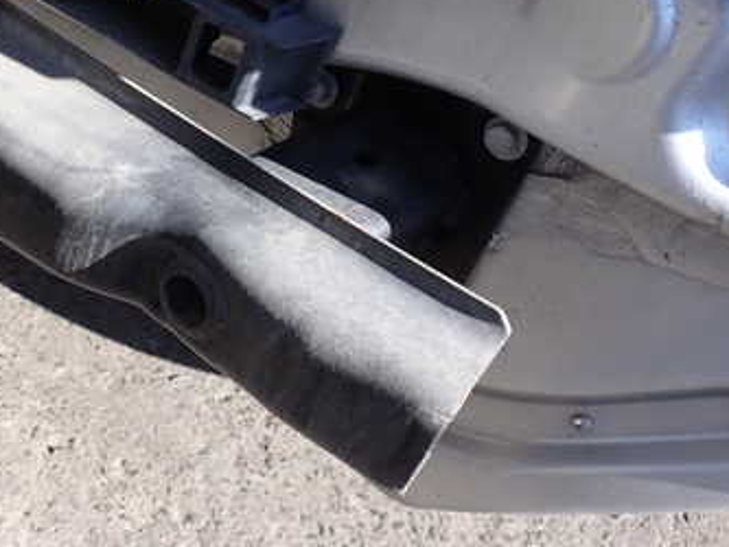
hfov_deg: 33.7
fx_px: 1138
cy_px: 217
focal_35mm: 54
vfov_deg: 27.0
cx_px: 81
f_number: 3.2
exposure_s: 1/320
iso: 100
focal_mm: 5.4
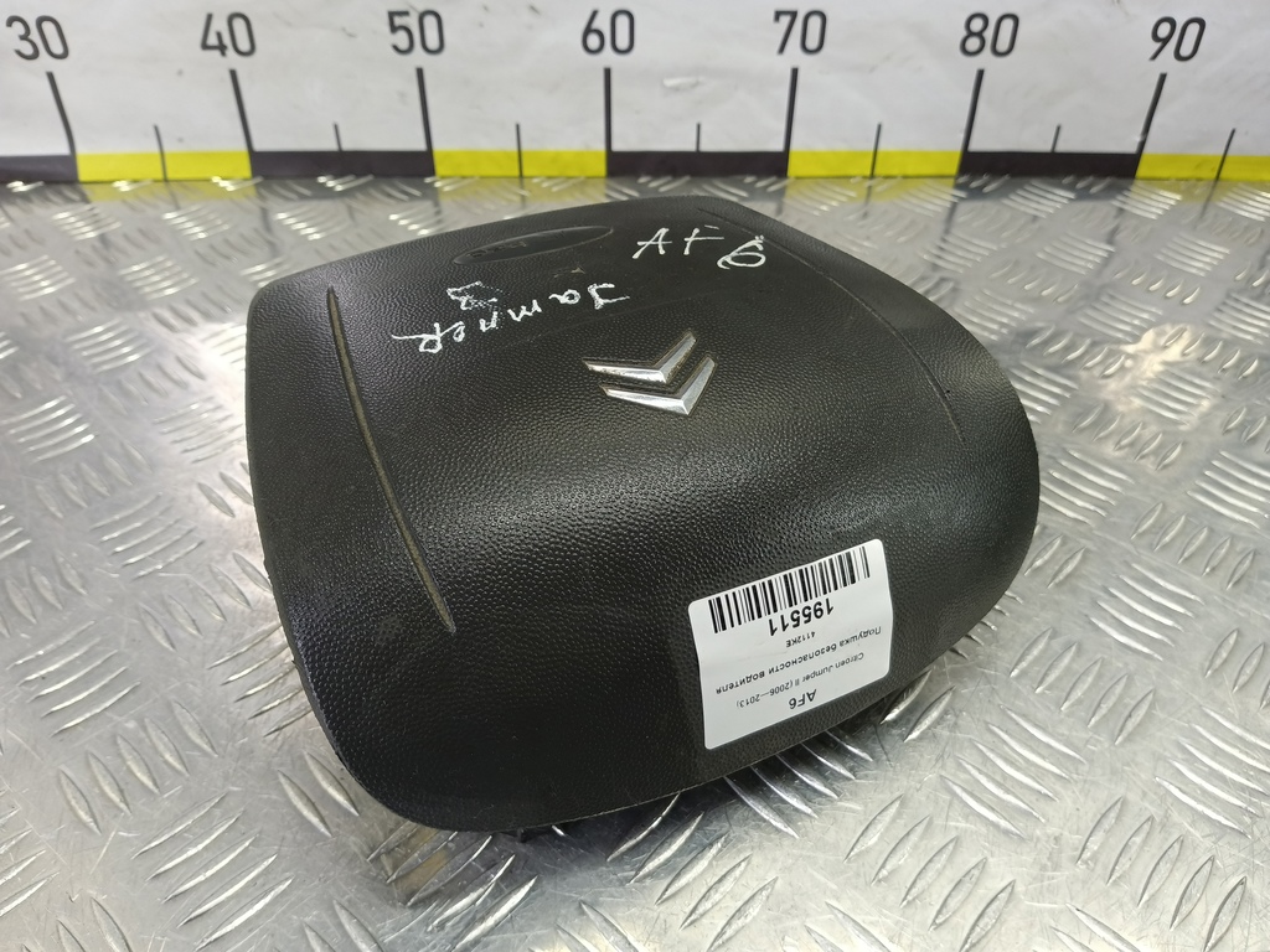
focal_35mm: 23
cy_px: 476
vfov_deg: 58.9
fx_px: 844
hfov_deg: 73.9
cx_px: 635
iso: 186
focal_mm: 4.11
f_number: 1.6
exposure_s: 1/50
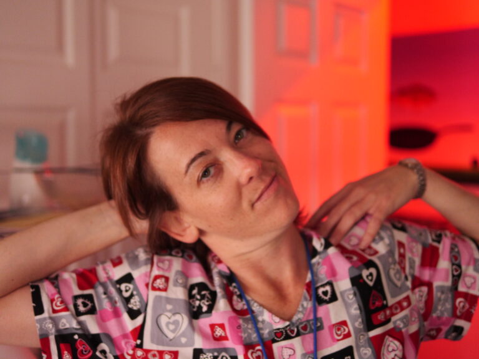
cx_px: 240
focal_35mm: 50
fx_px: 692
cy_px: 180
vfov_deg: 29.1
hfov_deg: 38.2
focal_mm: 25
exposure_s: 1/60
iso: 1600
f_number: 1.4
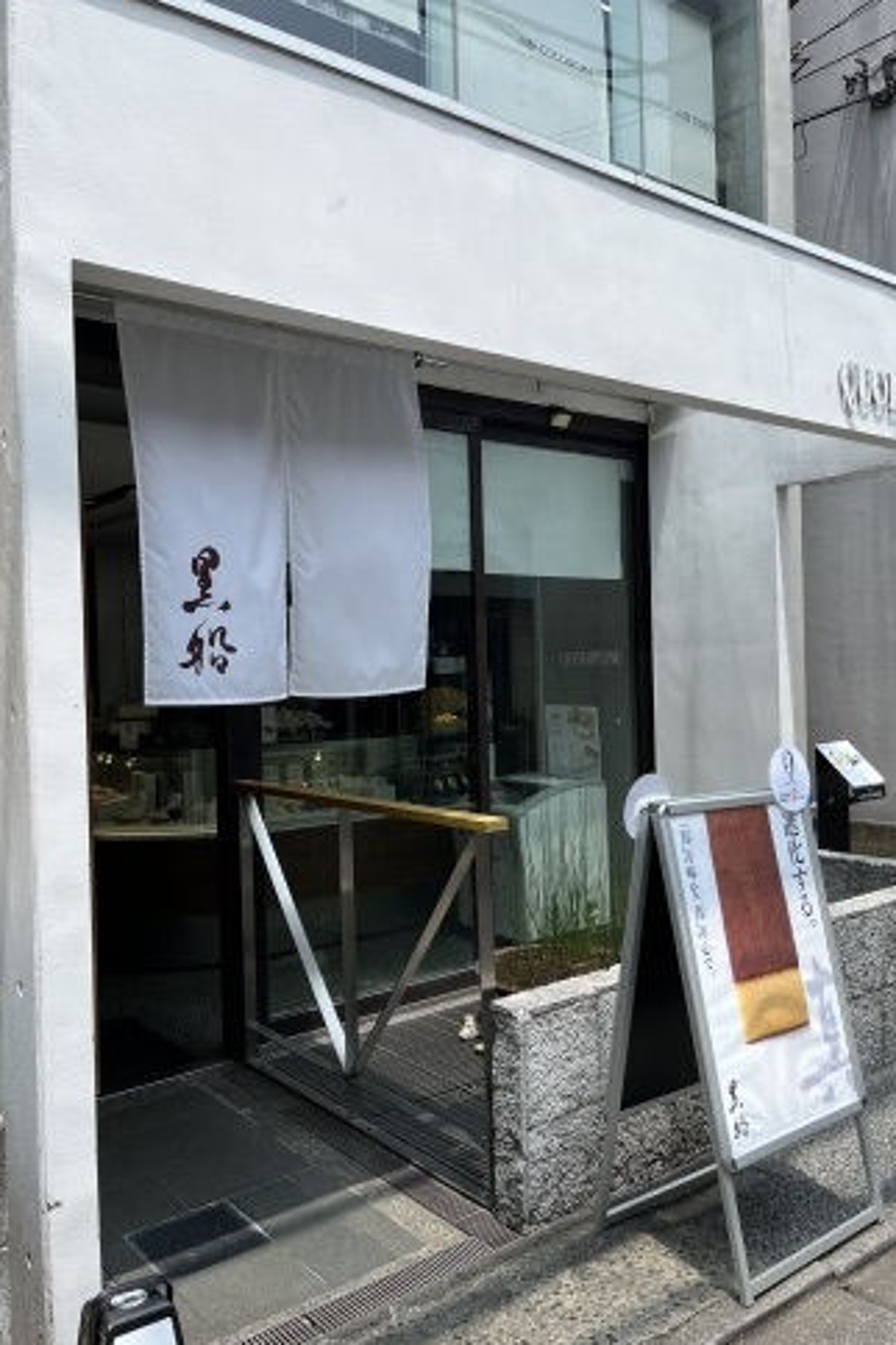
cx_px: 488
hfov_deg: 46.3
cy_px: 668
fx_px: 1045
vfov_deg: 65.5
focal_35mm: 28
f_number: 1.6
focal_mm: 5.1
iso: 50
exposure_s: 1/2410
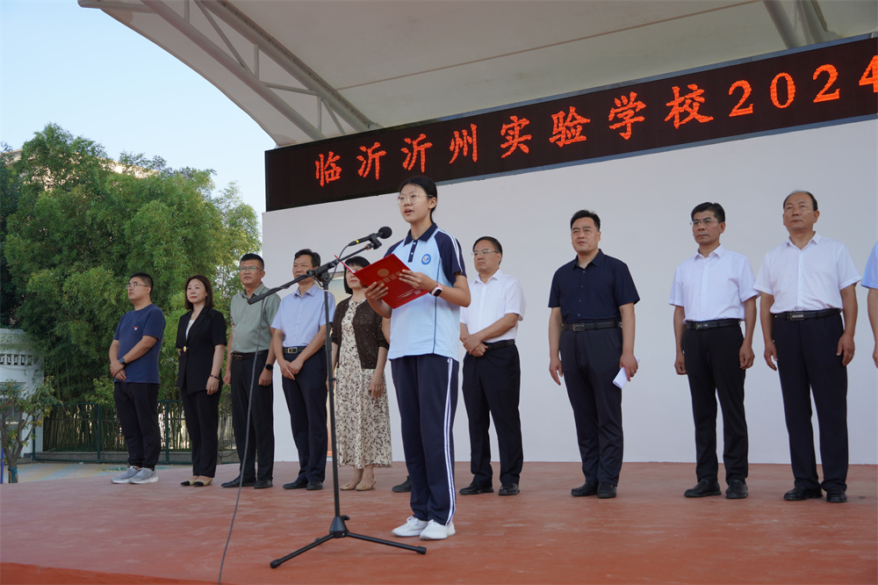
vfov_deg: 29.8
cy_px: 292
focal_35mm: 45
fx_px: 1097
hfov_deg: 43.6
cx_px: 439
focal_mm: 30
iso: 100
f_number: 4.5
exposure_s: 1/200
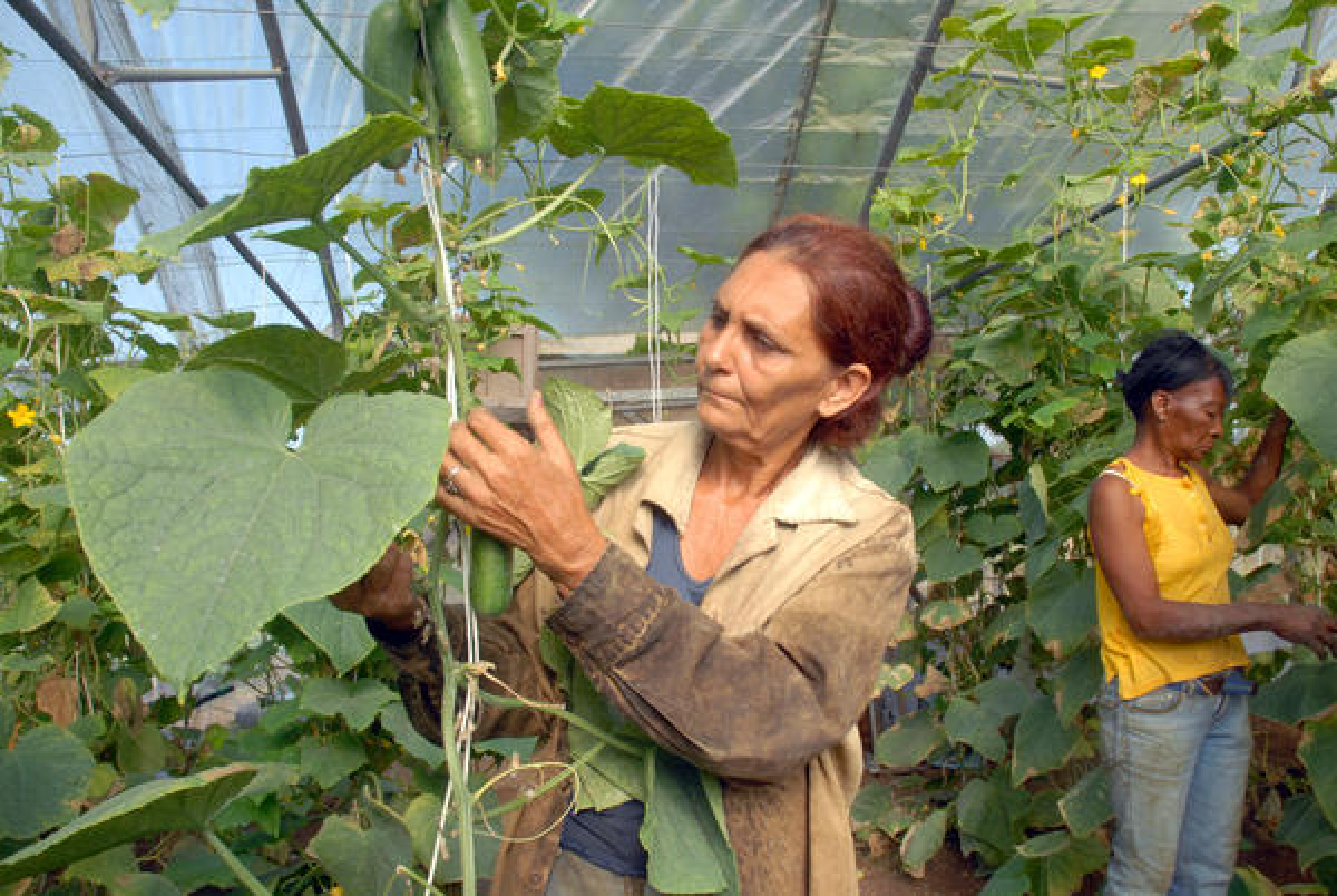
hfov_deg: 67.3
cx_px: 668
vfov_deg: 48.1
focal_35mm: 27
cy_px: 448
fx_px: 1004
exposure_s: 1/80
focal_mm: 18
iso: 200
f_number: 9
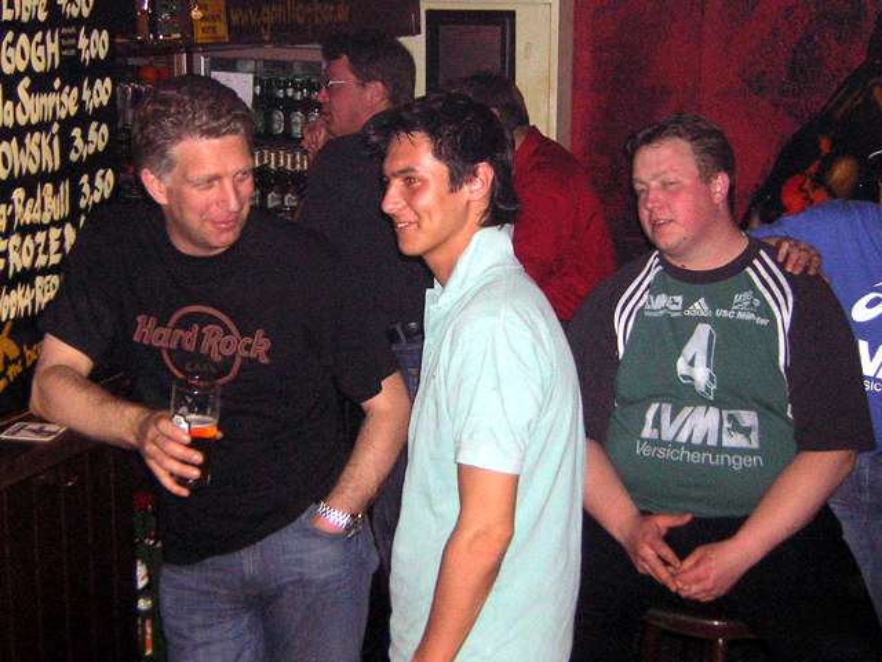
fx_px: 1682
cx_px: 441
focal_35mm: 66
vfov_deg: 22.3
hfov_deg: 29.4
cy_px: 331
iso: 200
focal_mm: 8.6
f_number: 3.5
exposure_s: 1/60.1
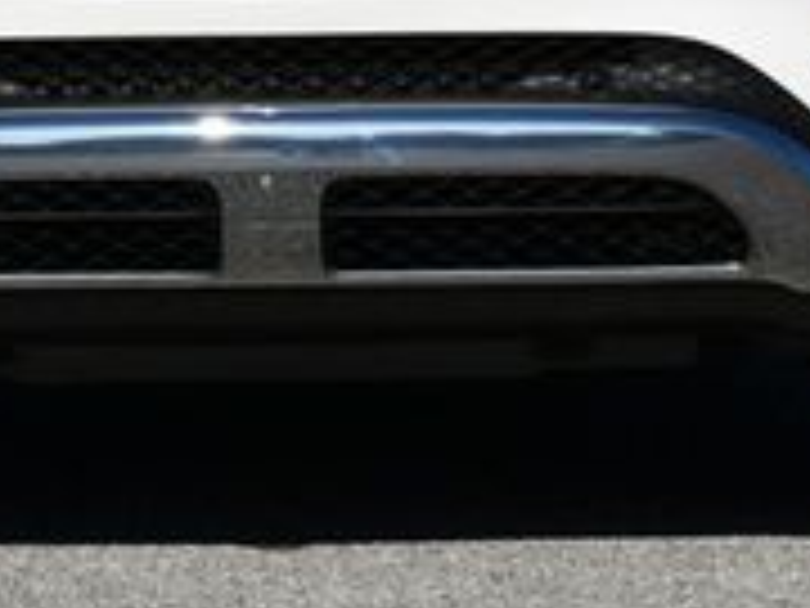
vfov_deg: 4.5
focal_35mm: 329
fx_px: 7698
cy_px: -270
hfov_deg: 6.0
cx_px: 302
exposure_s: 1/400
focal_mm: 48
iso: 100
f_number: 10
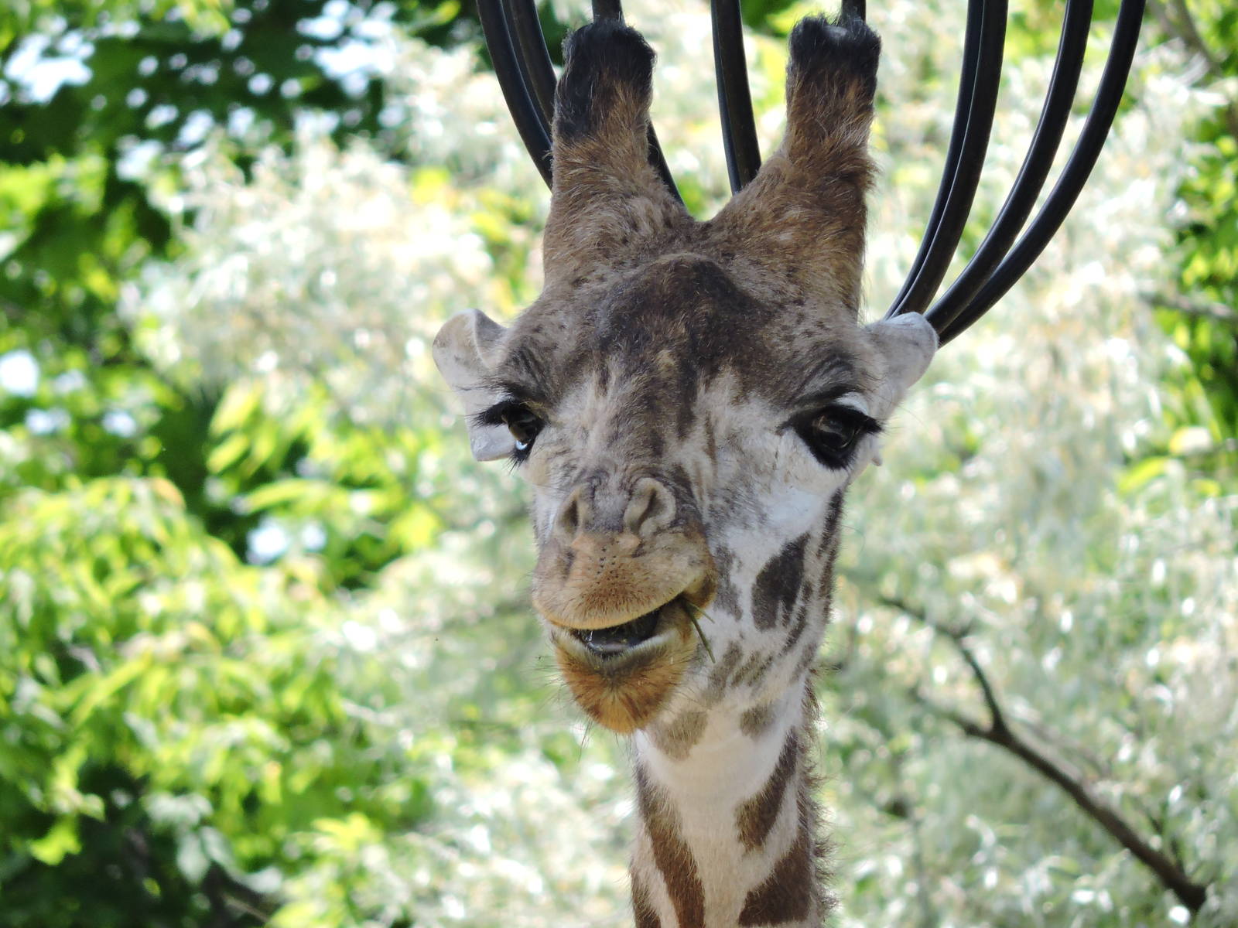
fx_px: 35764
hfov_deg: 2.0
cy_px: 464
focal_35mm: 1000
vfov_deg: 1.5
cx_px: 619
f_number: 5.9
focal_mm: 180
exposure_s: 1/500
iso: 400
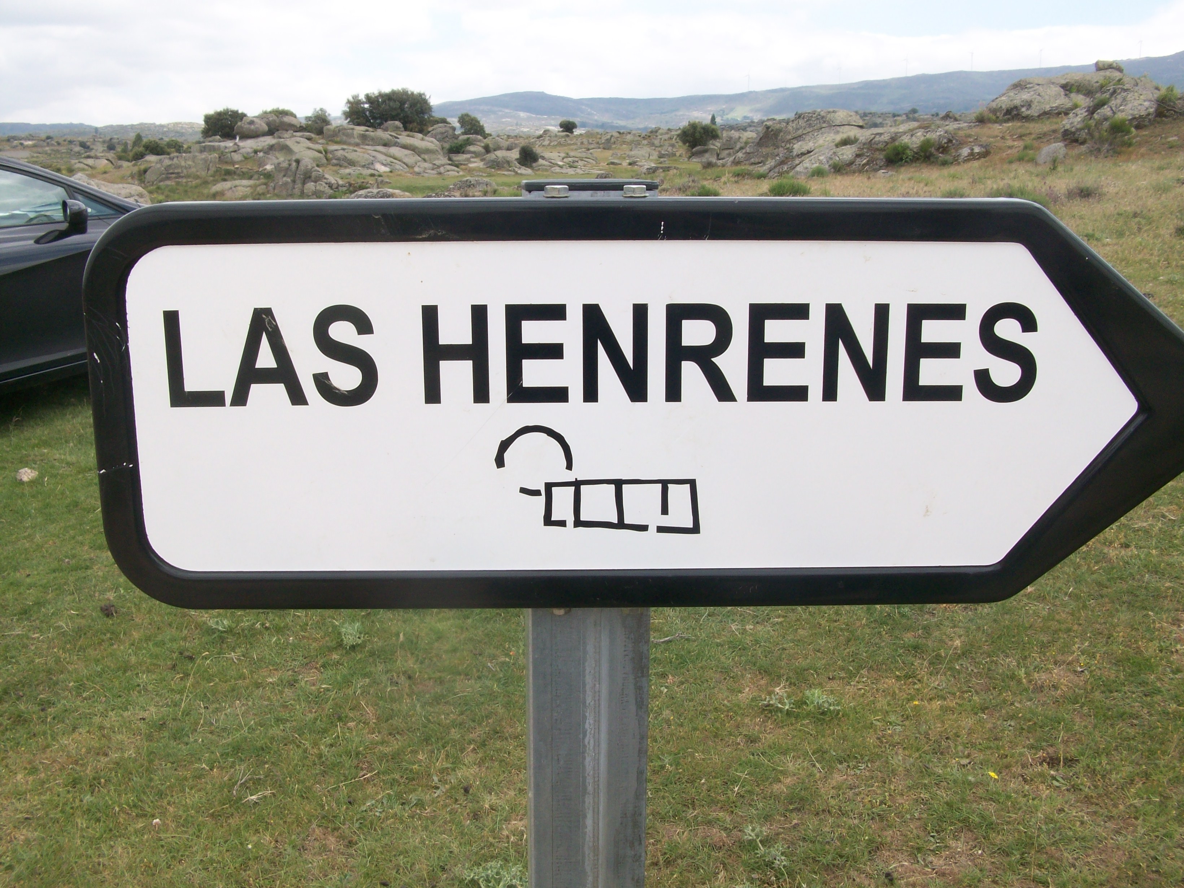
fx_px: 1163
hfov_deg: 54.0
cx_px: 592
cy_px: 444
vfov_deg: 41.8
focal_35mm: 34
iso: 64
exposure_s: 1/213
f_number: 5.5
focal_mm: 5.7
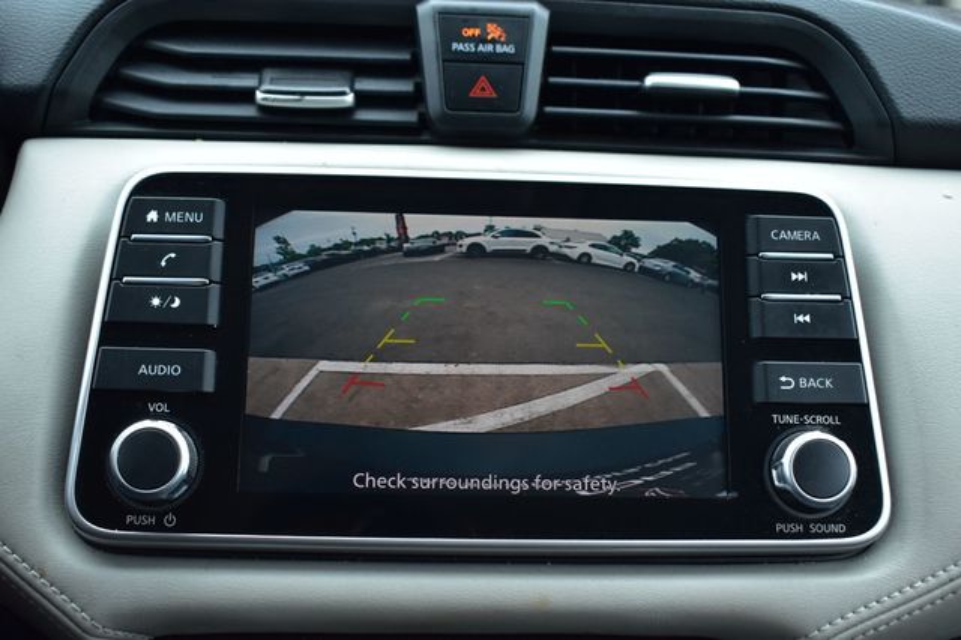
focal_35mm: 42
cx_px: 480
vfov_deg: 31.9
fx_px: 1121
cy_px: 320
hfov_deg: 46.4
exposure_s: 1/125
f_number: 5.6
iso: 400
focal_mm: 28
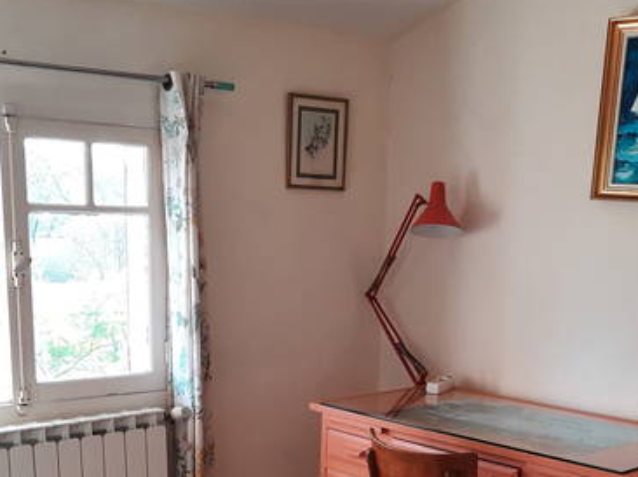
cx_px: 377
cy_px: 437
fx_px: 995
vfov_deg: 26.1
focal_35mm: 54
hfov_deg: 35.5
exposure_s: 1/50
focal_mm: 4.6
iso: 125
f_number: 2
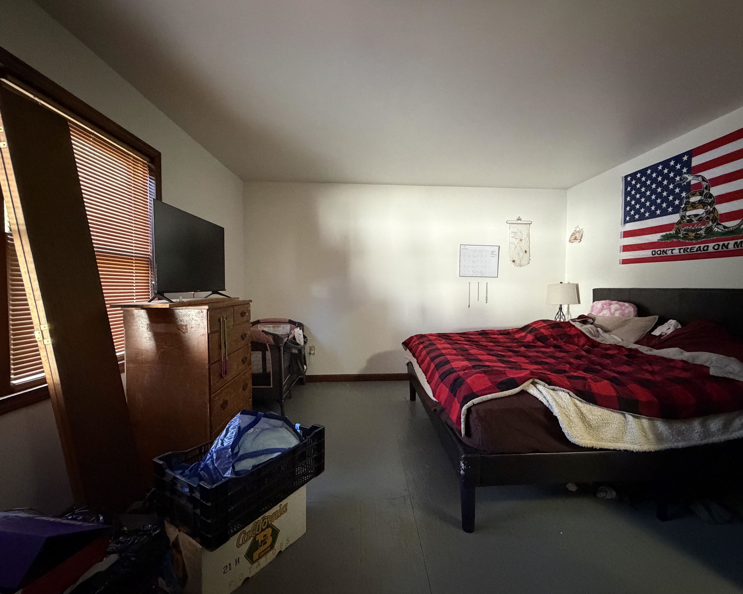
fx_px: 330
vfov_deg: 84.0
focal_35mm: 15
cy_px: 300
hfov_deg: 96.7
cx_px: 391
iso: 1000
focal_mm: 2.22
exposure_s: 1/40
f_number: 2.2
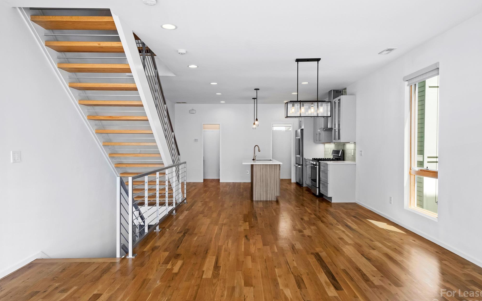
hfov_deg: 72.6
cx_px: 241
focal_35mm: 25
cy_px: 151
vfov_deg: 49.3
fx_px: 328
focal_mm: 24
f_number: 7.1
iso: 2500
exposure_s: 1/80
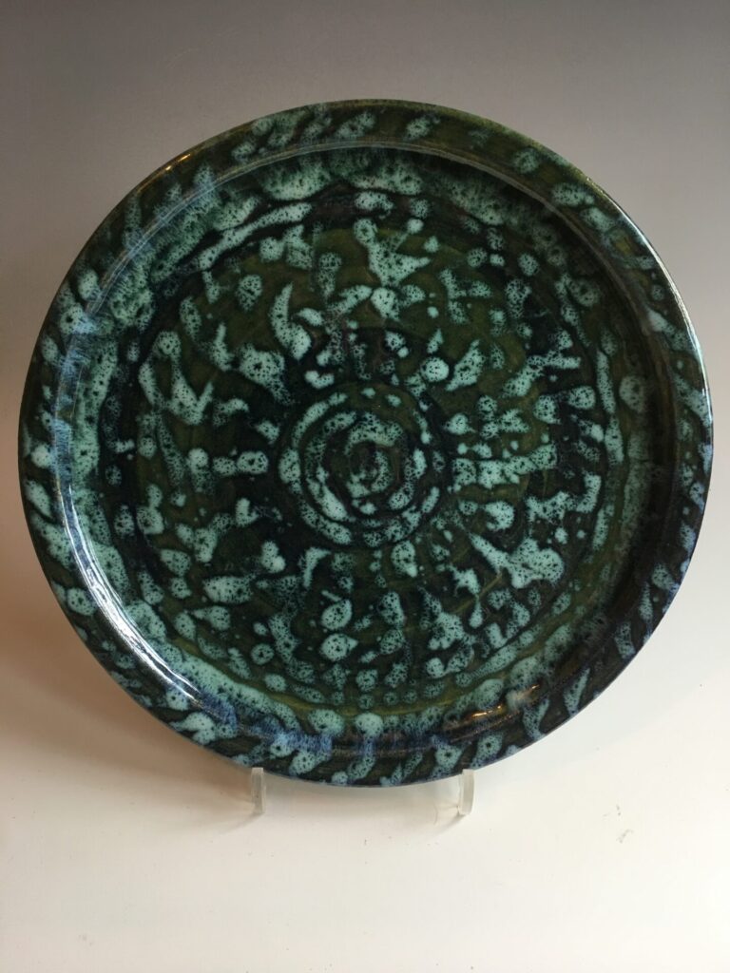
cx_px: 365
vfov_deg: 61.7
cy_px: 486
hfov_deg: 48.2
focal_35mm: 29
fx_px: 815
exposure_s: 1/17
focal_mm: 4.15
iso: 32
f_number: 2.2
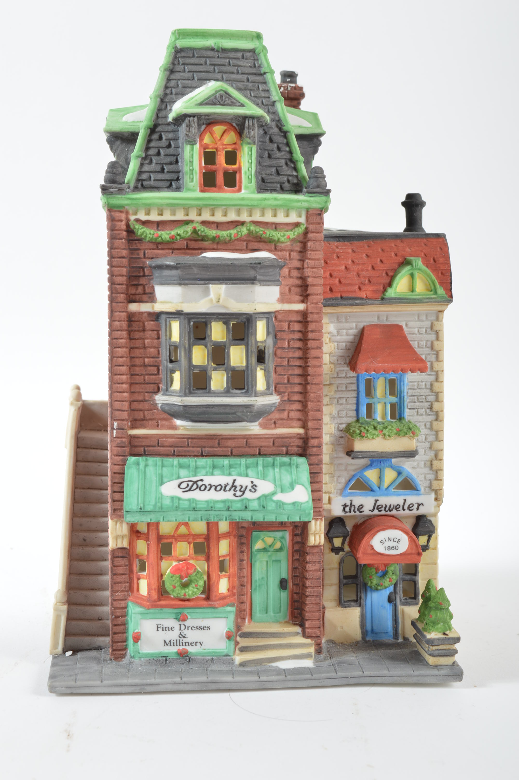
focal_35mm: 51
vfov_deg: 38.9
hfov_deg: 26.4
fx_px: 1105
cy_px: 390
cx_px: 260
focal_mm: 34
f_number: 11
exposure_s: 1/160
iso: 100
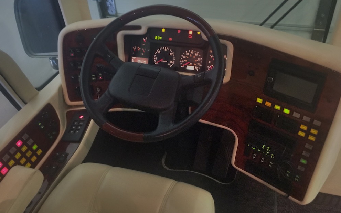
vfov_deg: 40.6
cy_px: 100
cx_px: 171
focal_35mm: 31
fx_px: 288
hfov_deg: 61.2
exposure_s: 1/15
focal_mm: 4.15
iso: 200
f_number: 2.2
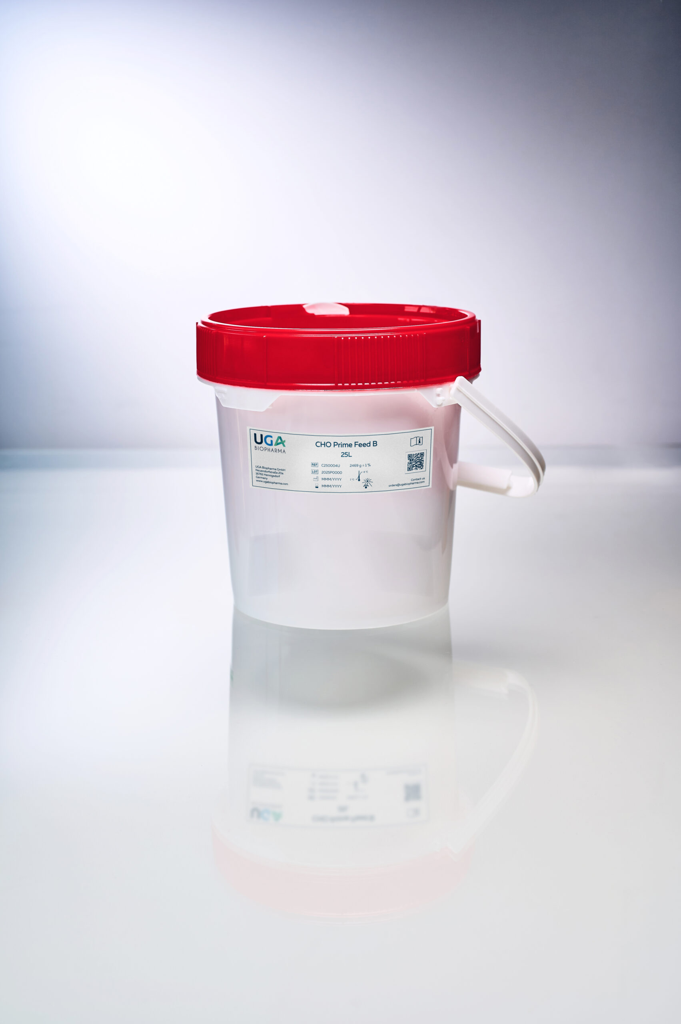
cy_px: 512
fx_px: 1421
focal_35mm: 50
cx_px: 340
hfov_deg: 27.0
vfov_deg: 39.6
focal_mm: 50
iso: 100
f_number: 5.6
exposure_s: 1/200
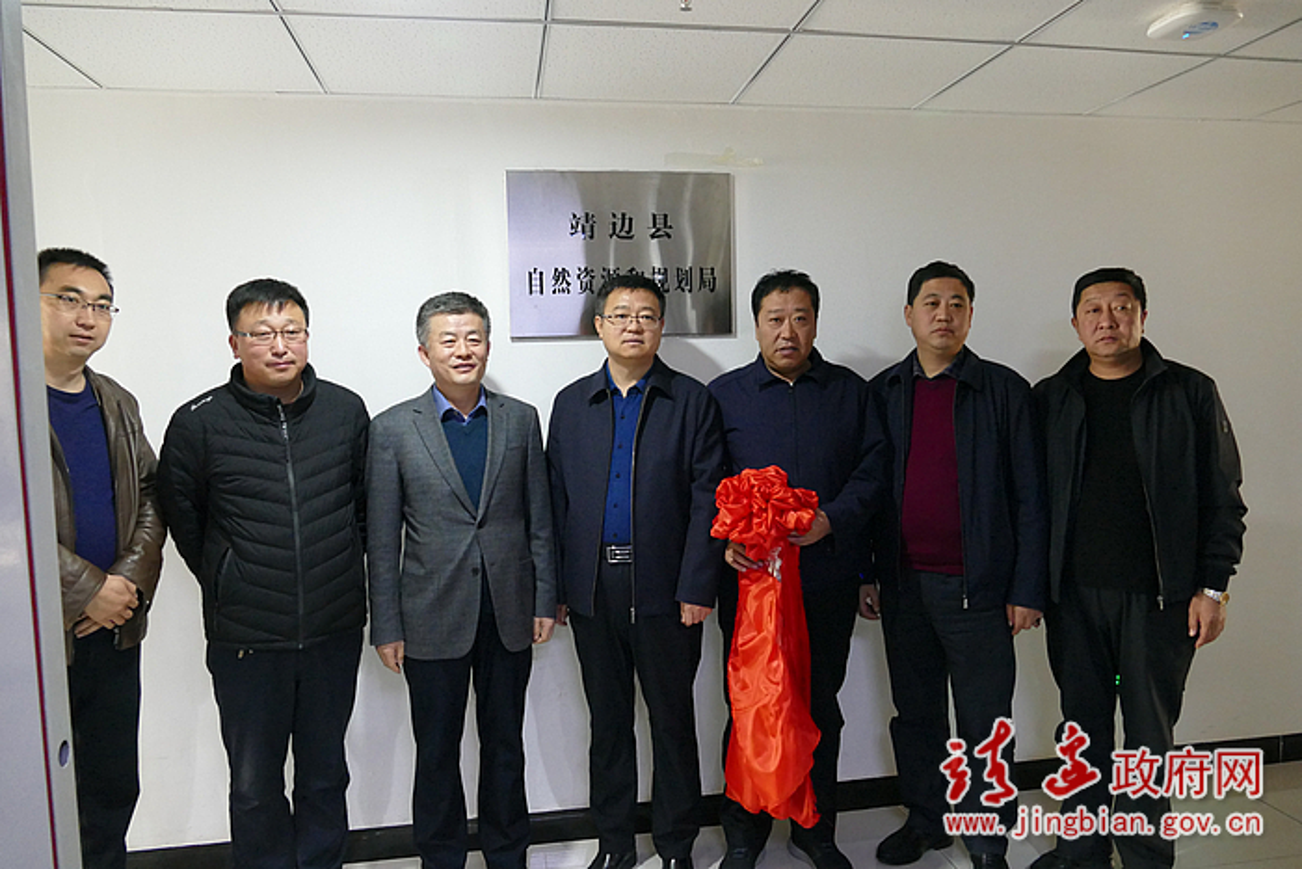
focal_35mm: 25
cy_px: 434
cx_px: 651
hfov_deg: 71.5
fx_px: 904
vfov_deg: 51.3
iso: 1600
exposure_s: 1/40
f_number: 2.8
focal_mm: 9.12
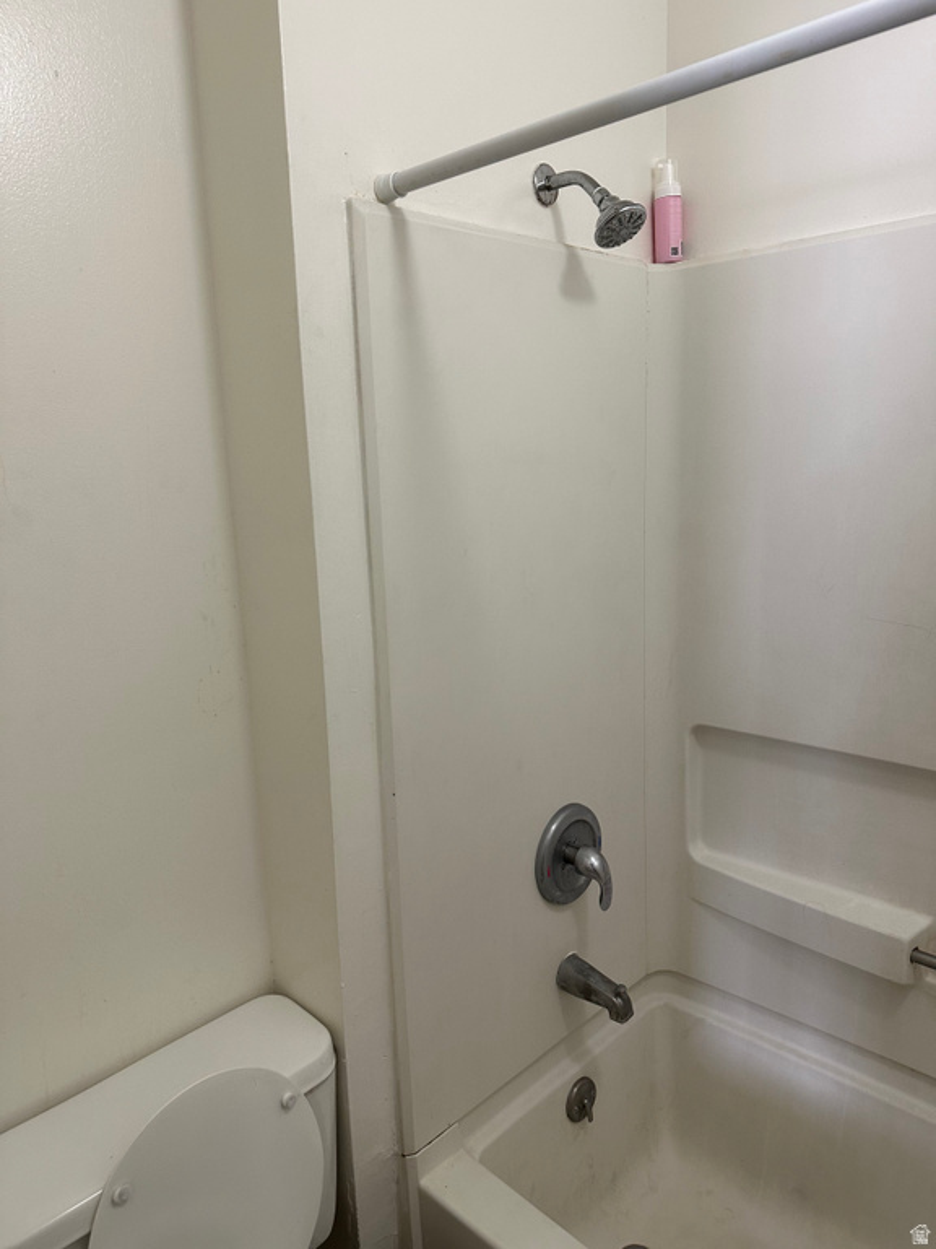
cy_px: 624
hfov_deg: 56.8
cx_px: 468
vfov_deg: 71.6
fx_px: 865
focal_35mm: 24
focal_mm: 6.86
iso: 160
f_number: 1.78
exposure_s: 1/120
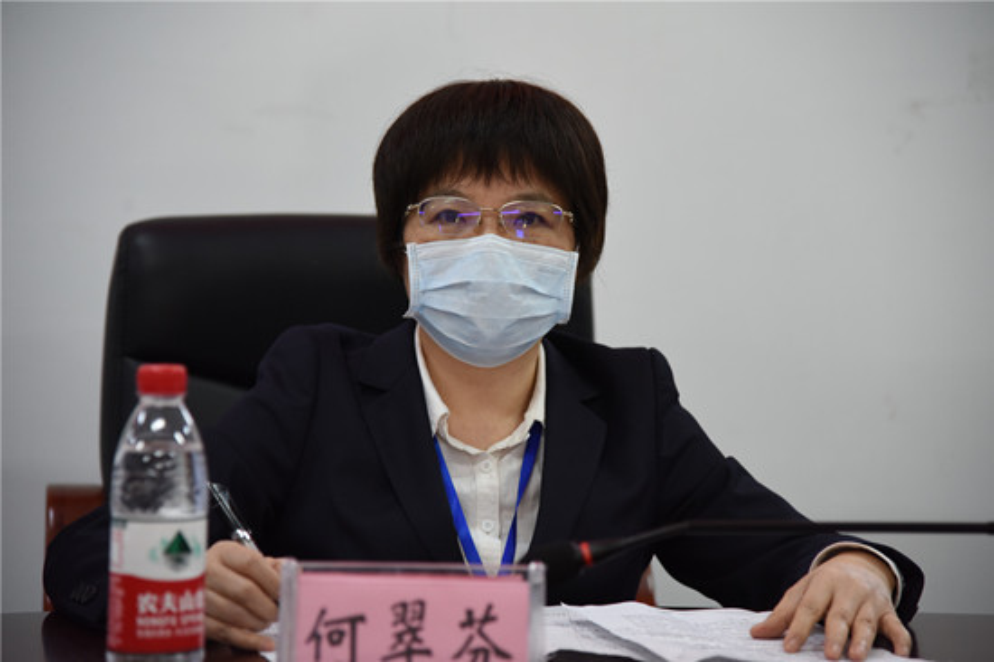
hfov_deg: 17.1
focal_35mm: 120
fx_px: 3311
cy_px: 331
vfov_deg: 11.4
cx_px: 497
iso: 1800
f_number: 4
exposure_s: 1/125
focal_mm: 120
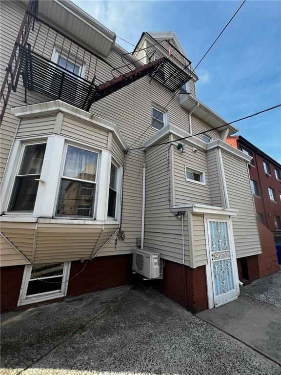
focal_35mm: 13
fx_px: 141
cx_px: 140
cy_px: 188
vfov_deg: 106.2
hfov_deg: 89.9
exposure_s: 1/704
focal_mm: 1.57
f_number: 1.8
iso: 32
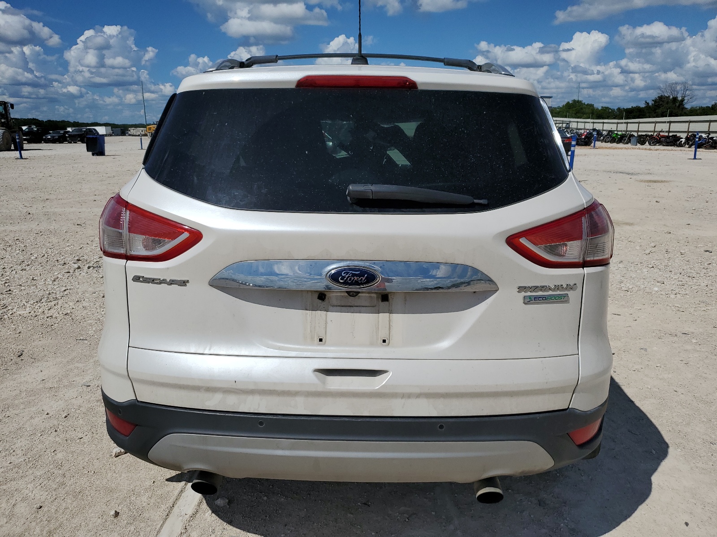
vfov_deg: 53.1
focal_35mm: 26
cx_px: 358
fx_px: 539
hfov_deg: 67.3
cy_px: 268
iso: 50
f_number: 1.5
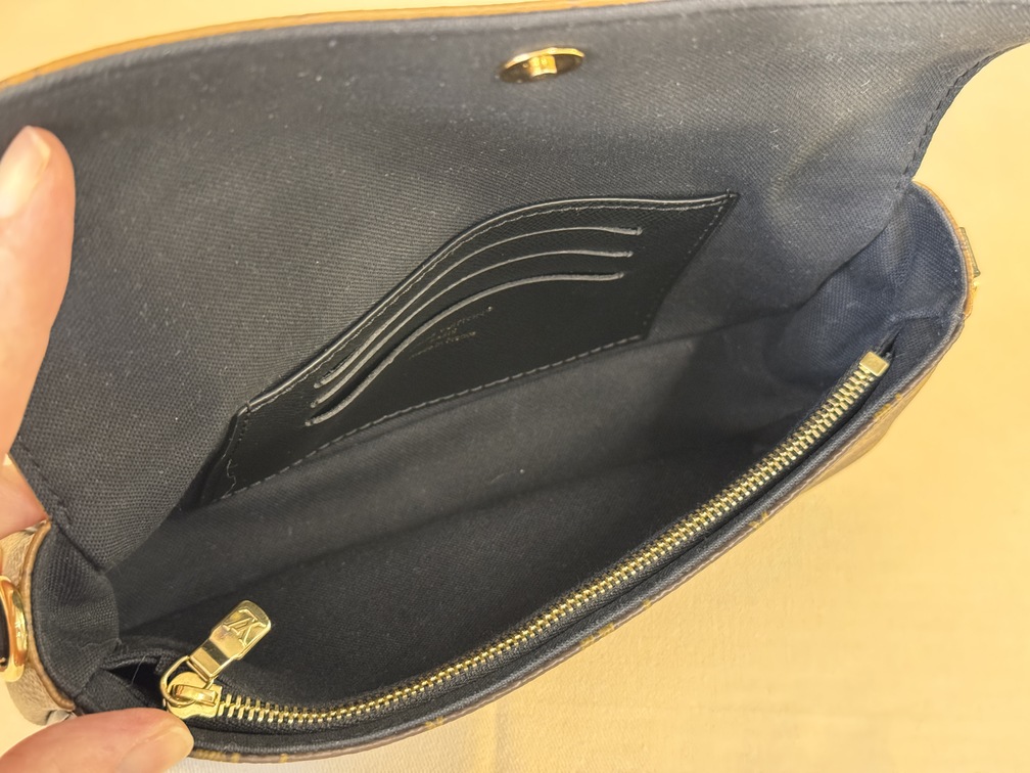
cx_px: 515
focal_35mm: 48
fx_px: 1428
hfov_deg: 39.7
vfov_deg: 30.3
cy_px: 386
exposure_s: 1/27
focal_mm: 6.76
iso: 500
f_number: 1.78
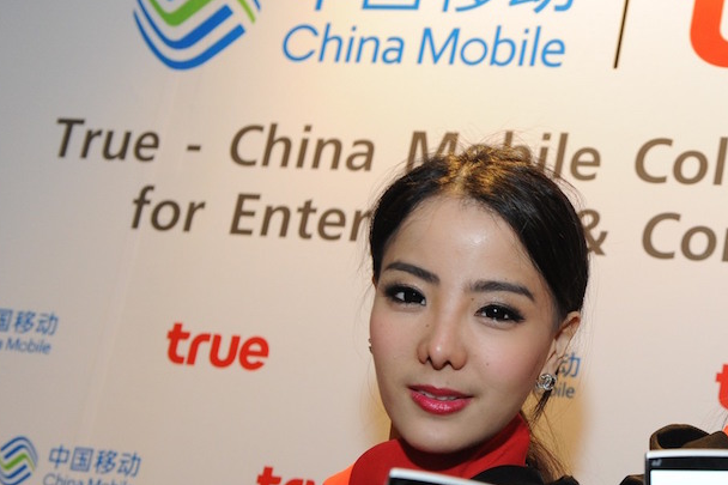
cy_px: 392
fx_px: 1516
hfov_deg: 26.0
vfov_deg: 18.0
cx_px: 681
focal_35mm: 75
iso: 1600
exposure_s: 1/80
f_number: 4.5
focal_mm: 38
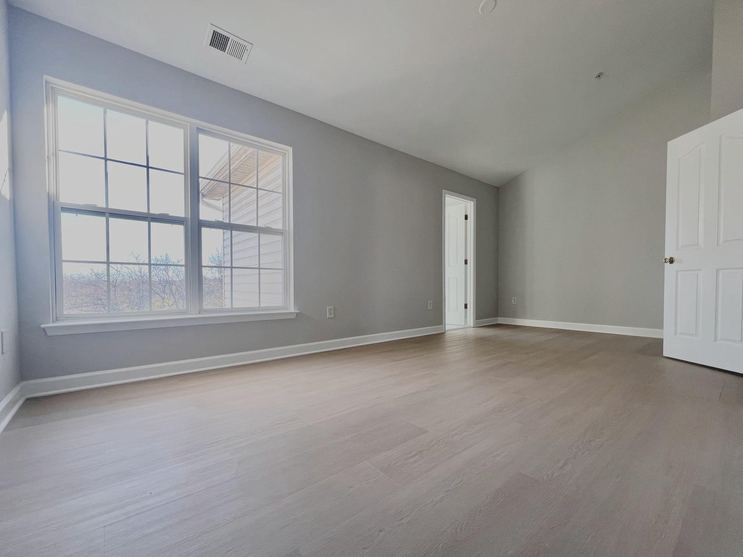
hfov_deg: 102.0
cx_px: 387
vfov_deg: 85.6
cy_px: 294
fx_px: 300
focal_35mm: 14
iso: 64
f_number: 1.8
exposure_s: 1/99
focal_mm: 1.57
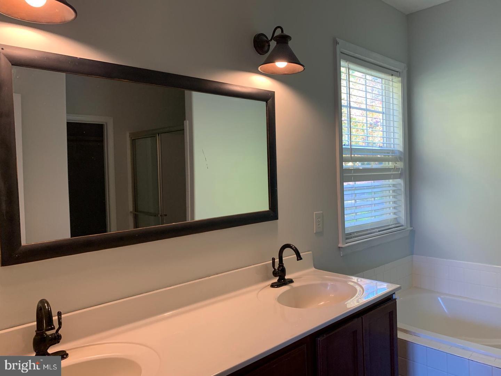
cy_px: 188
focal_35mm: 26
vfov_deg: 53.1
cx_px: 250
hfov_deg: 67.3
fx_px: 376
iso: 125
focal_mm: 4.25
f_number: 1.8
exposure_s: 1/60
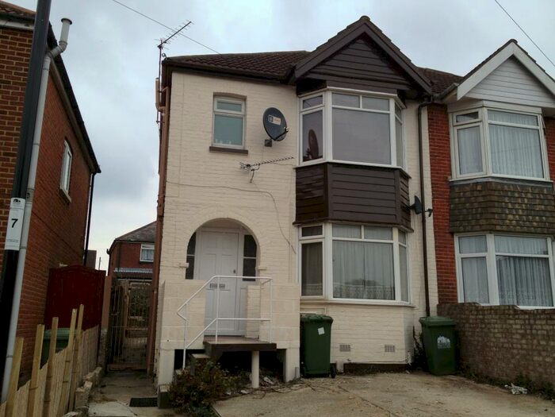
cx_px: 278
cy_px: 208
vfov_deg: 40.7
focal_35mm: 35
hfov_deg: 52.6
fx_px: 561
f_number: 2.4
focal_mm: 4.28
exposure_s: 1/368
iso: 50
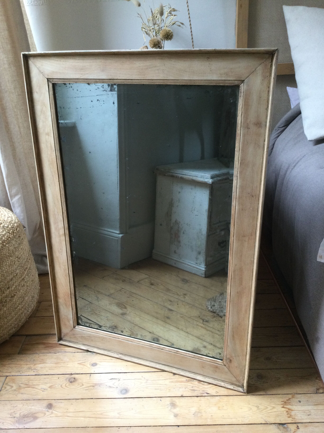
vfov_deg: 58.4
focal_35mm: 31
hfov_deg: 45.4
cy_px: 216
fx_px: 387
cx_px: 162
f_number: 2.4
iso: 100
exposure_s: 1/33
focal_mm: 3.3
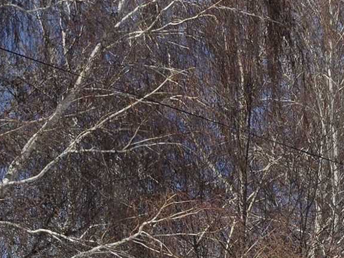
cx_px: 752
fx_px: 1223
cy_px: 409
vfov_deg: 11.5
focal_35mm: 123
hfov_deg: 13.1
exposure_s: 1/5397
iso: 25
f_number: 1.8
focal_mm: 5.4
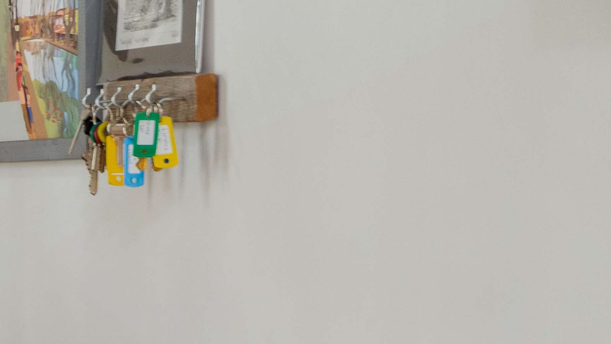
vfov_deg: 7.7
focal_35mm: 157
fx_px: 2544
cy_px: 304
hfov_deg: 11.4
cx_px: -856
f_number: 5.6
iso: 400
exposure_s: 1/10
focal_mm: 25
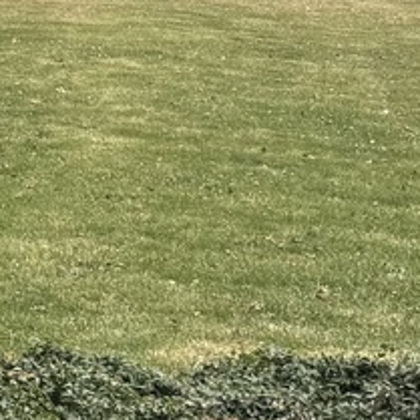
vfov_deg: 11.8
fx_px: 2004
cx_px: -798
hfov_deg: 9.6
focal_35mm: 146
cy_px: 4
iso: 80
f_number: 1.78
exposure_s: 1/651
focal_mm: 6.76
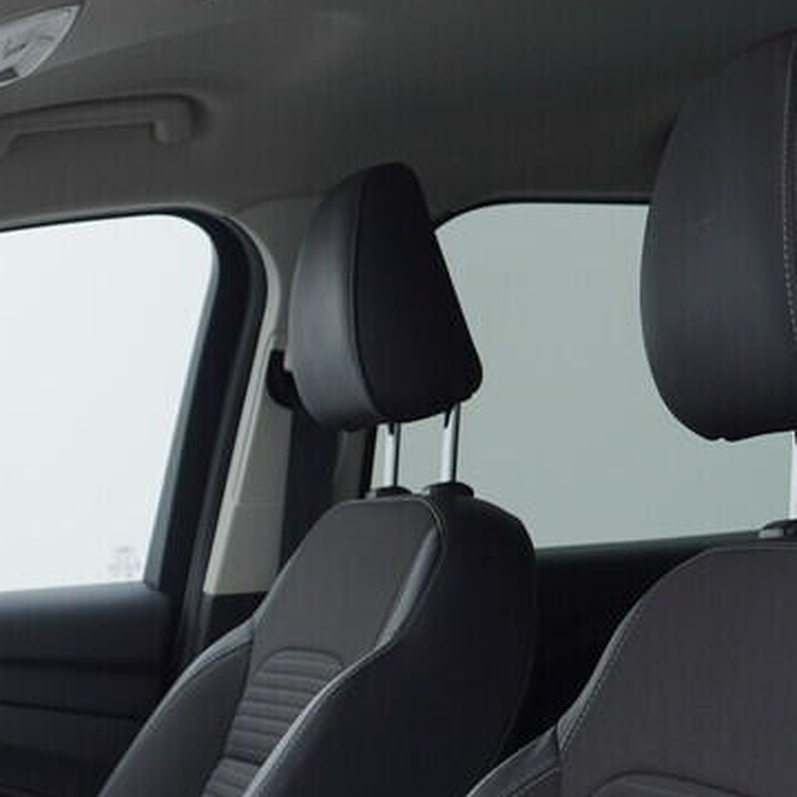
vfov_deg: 19.7
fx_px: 2266
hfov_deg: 18.9
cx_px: -137
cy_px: 639
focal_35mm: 87
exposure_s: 1/60
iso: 125
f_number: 4
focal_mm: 24
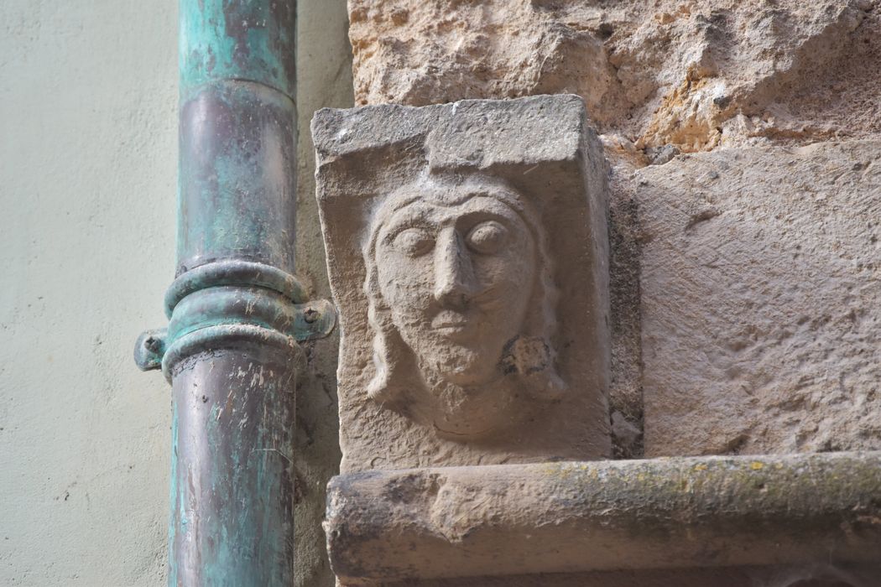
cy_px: 294
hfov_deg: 6.9
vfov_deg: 4.6
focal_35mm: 300
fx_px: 7341
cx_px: 440
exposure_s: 1/800
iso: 800
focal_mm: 200
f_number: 5.6
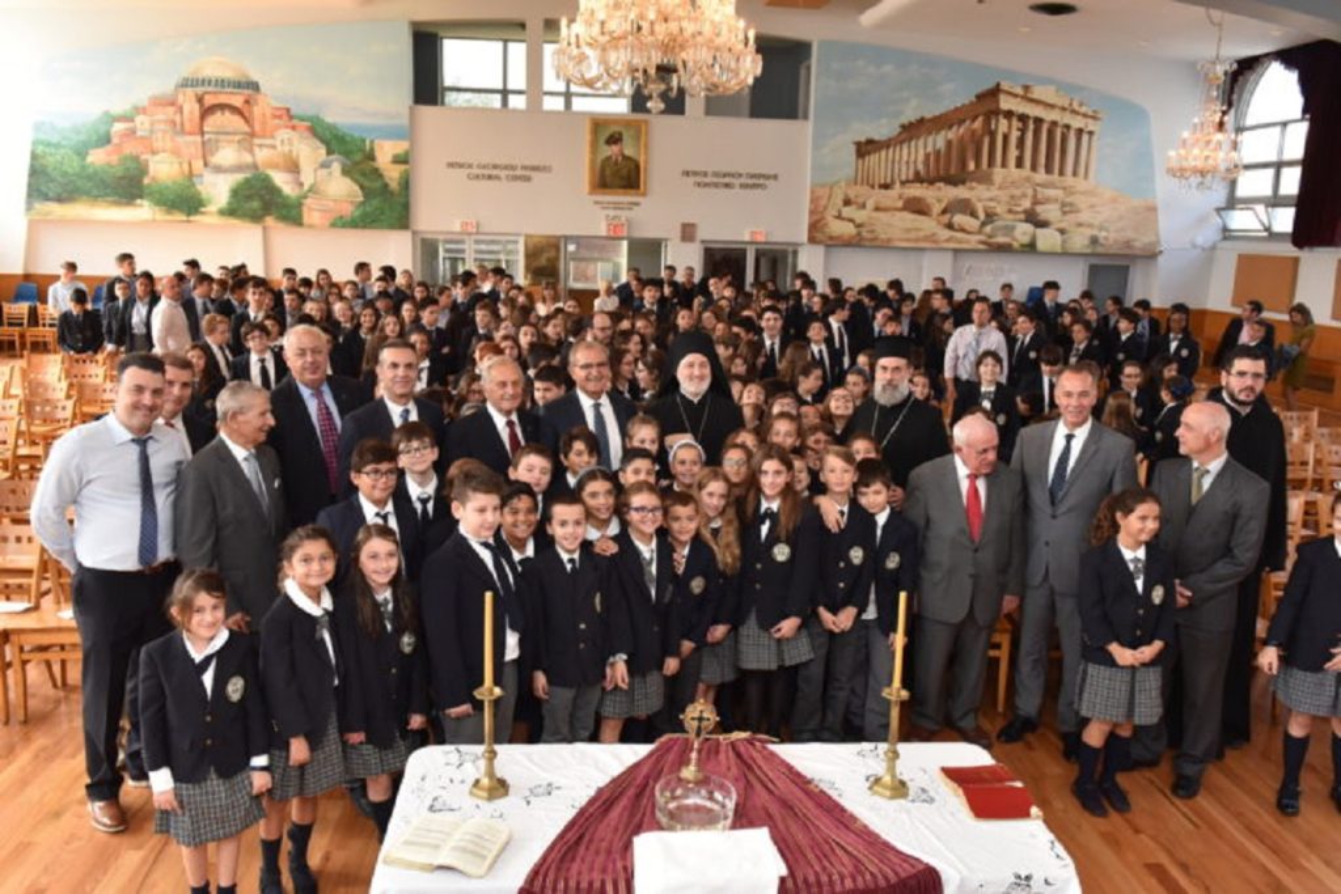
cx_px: 670
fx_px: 1080
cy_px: 447
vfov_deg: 45.0
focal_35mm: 29
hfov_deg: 63.7
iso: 2500
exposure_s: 1/160
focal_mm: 29
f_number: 8
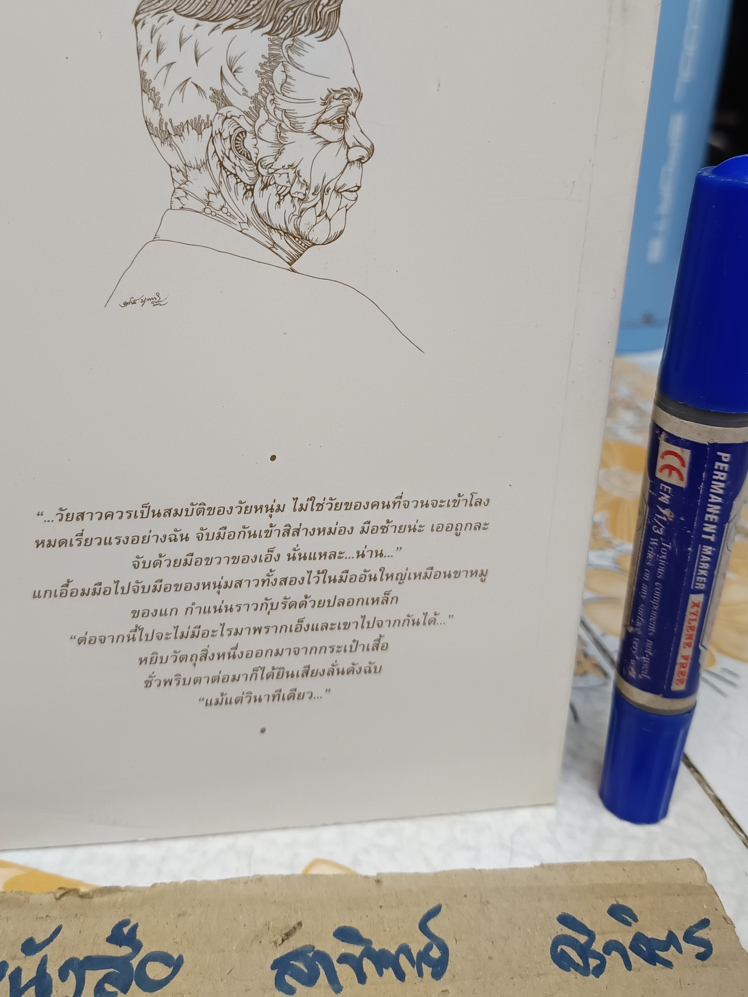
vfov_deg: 53.3
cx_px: 297
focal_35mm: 34
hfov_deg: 41.6
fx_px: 980
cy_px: 363
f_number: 1.7
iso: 1208
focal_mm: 5.31
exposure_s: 1/25
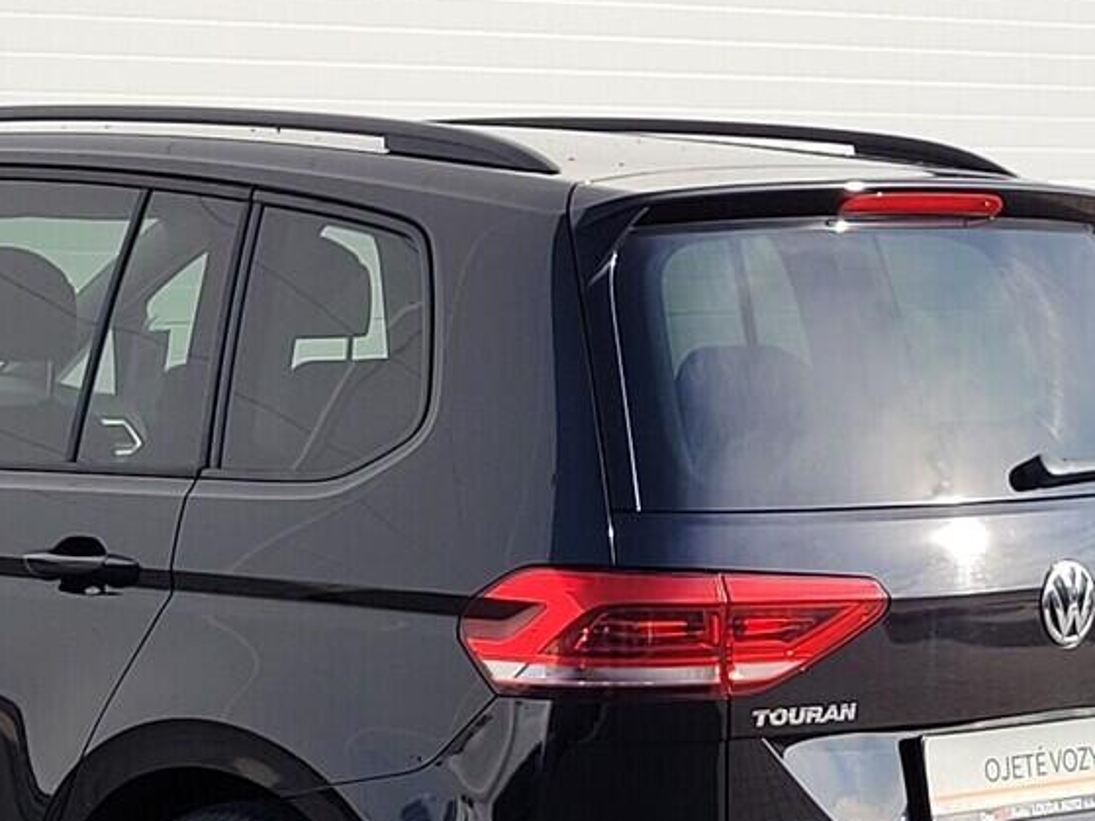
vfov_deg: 21.8
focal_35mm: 67
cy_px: 576
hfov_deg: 28.5
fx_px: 2119
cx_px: 264
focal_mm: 5.4
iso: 40
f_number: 1.8
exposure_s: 1/1614
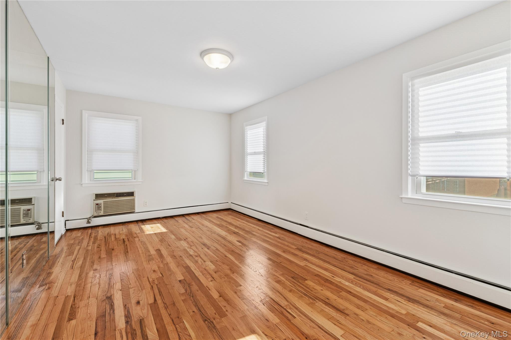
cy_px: 170
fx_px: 213
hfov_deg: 100.4
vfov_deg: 77.3
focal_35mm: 15
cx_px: 256
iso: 640
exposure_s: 1/50
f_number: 14
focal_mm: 15
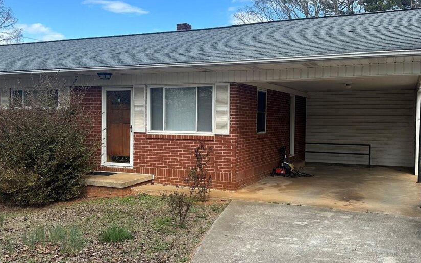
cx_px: 201
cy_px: 134
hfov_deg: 52.7
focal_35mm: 37
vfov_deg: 34.5
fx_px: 425
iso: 80
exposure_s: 1/1916
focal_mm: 6.86
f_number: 1.78
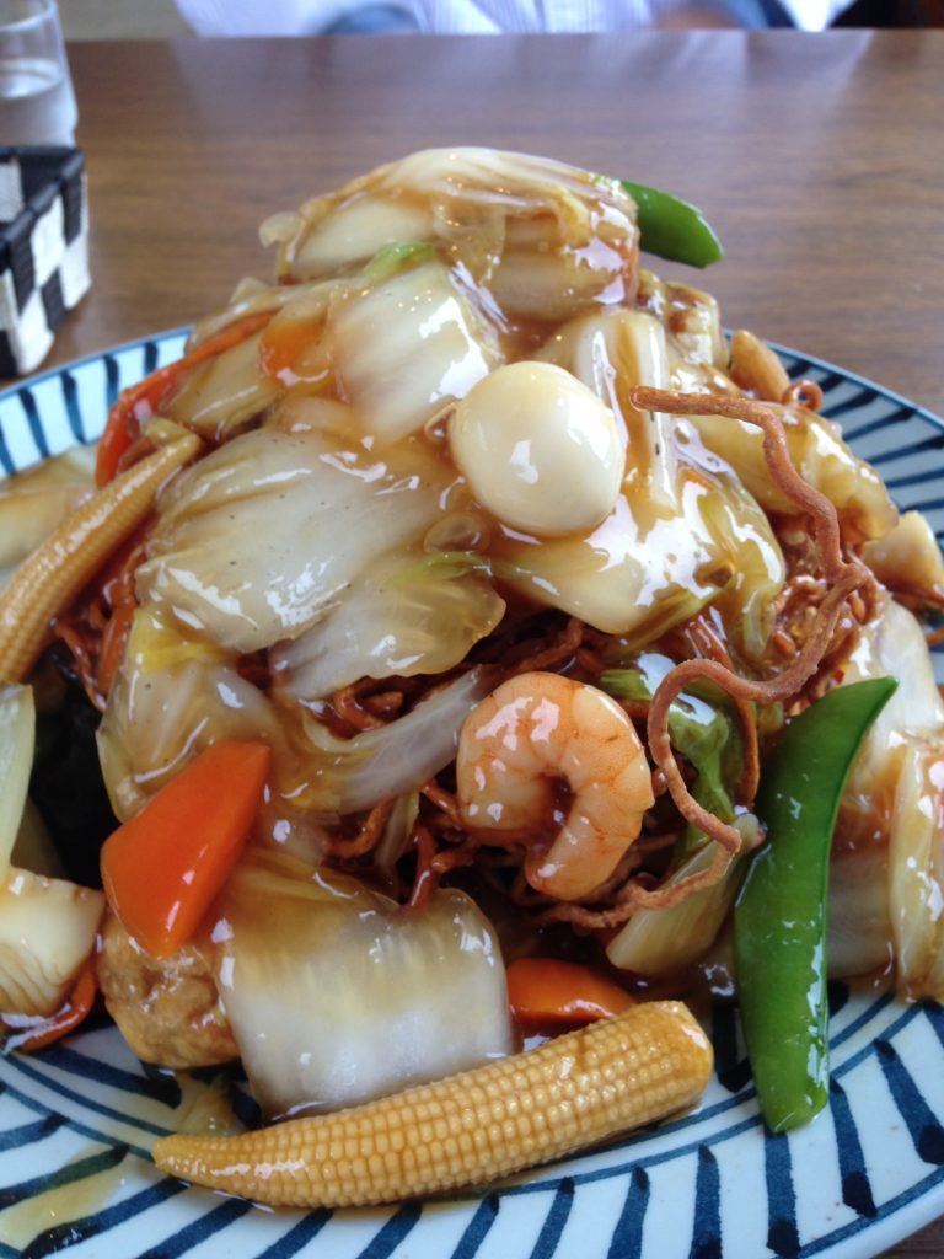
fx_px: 1200
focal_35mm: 33
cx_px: 472
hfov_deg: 42.9
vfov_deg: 55.4
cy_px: 630
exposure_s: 1/40
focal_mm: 4.12
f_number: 2.4
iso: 50
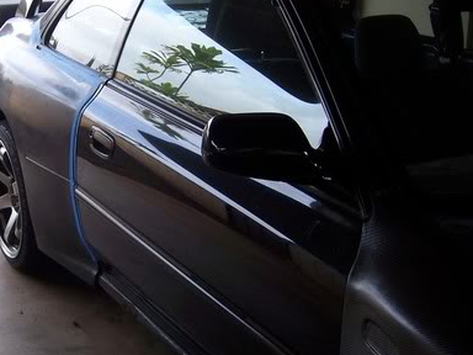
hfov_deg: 31.5
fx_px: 820
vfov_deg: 24.4
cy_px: 166
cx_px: 105
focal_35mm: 60
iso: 80
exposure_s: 1/100
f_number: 2.8
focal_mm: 6.2
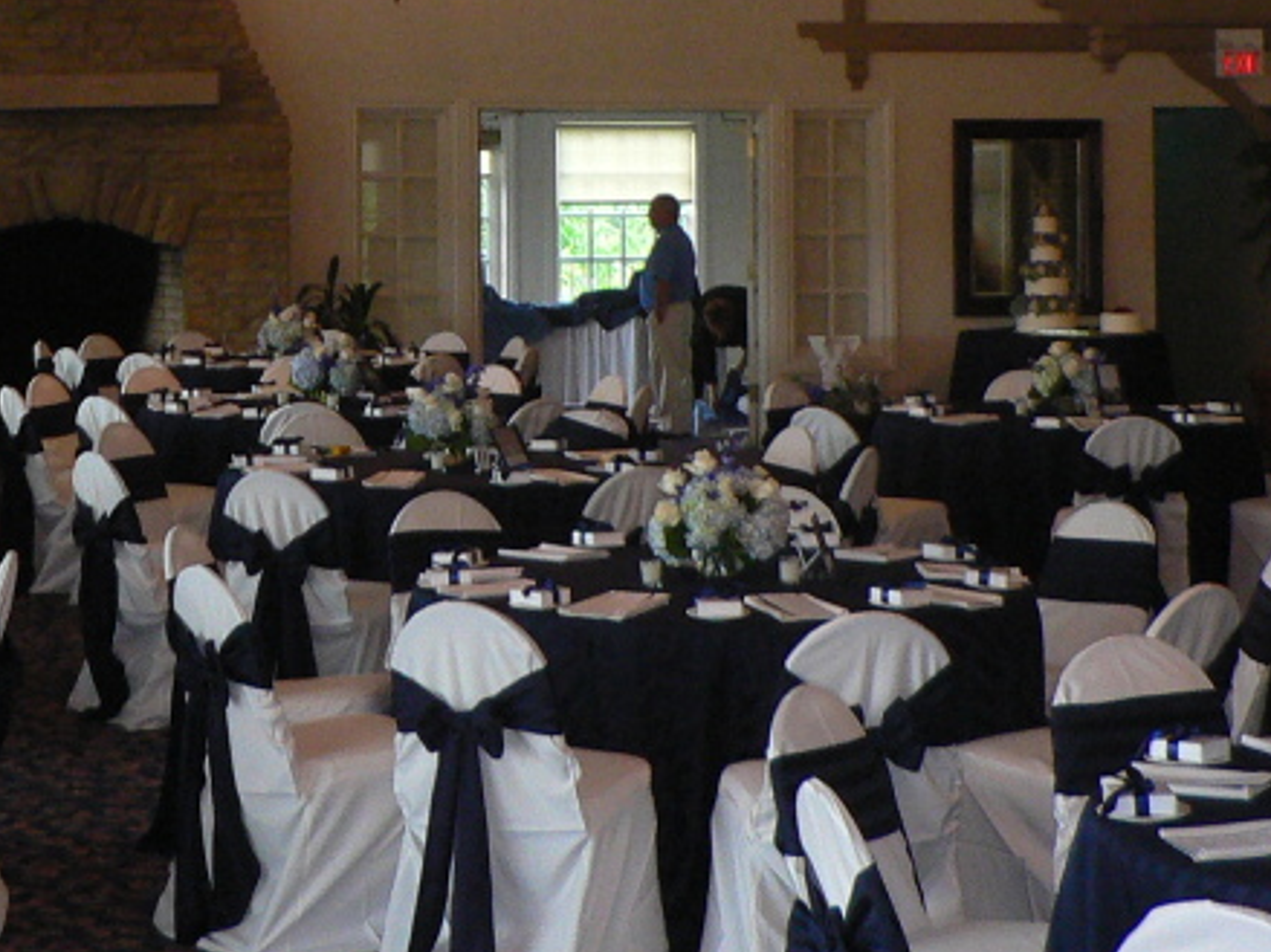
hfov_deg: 22.8
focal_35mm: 84
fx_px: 3083
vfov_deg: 17.2
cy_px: 23
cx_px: 148
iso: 200
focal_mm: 6
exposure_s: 1/60
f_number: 2.8
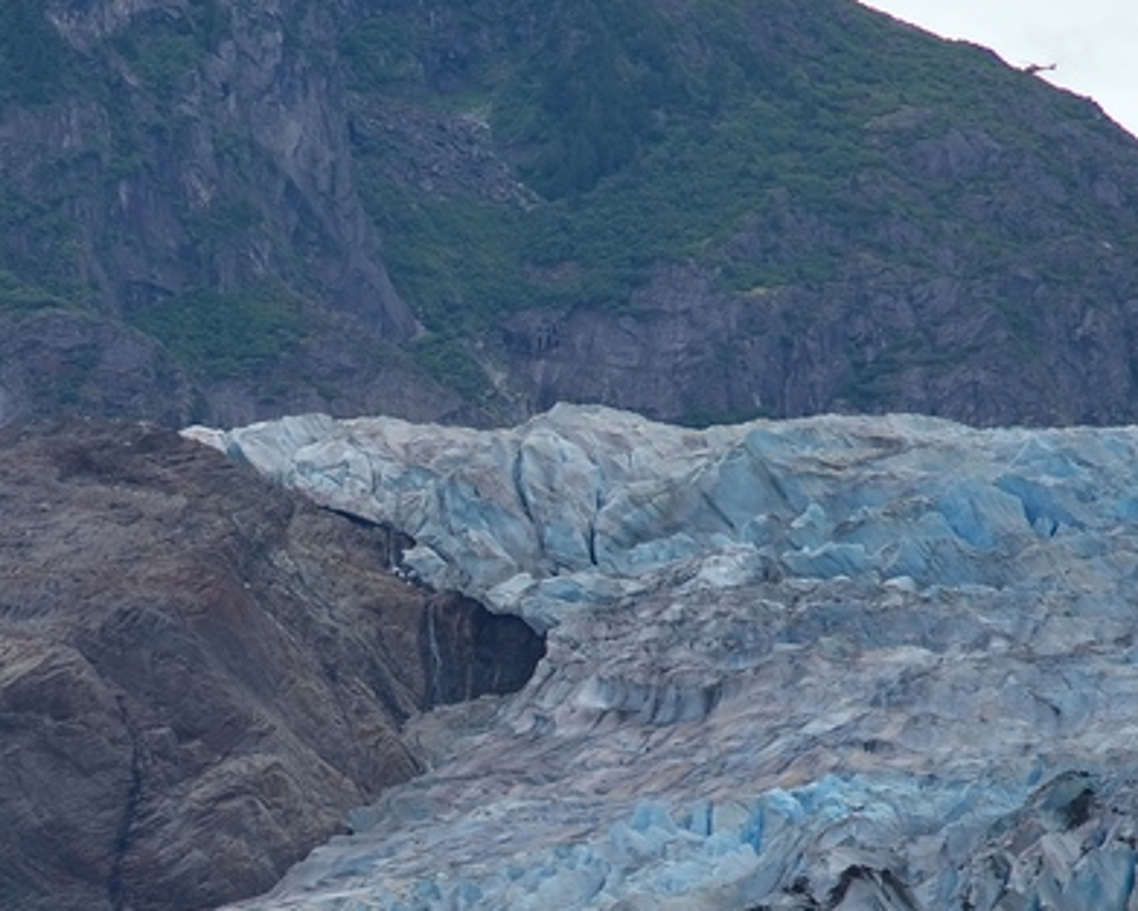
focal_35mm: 369
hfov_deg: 5.2
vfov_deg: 4.2
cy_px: 824
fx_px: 12431
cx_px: 218
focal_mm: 120
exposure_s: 1/250
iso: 100
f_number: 8
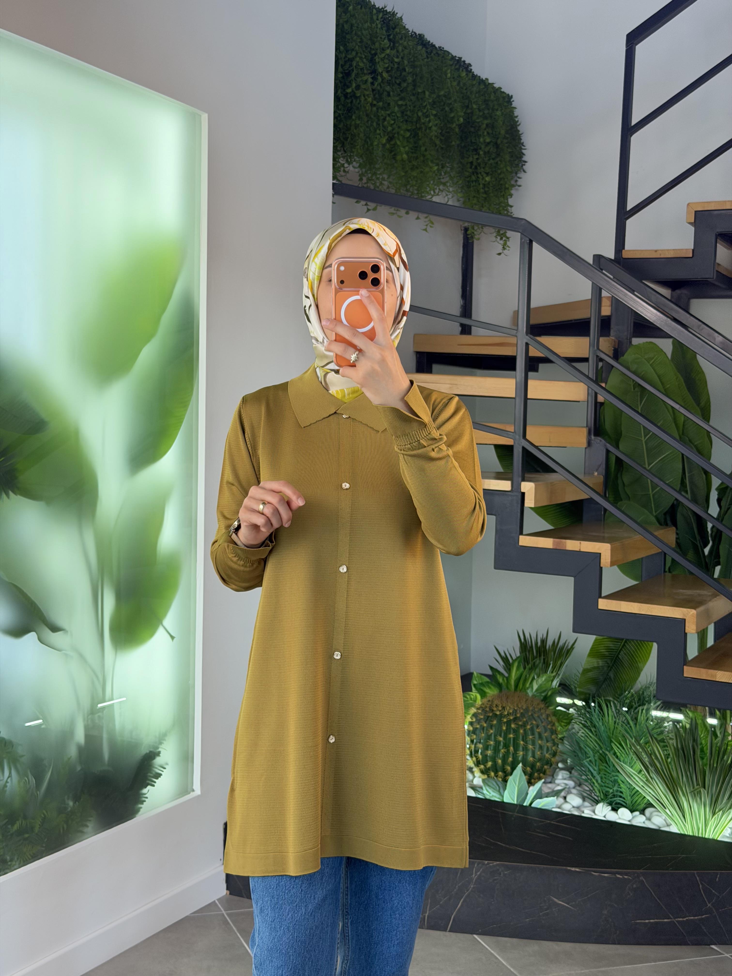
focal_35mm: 48
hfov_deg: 30.3
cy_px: 488
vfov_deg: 39.7
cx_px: 366
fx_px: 1353
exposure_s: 1/186
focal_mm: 6.76
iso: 64
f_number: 1.78
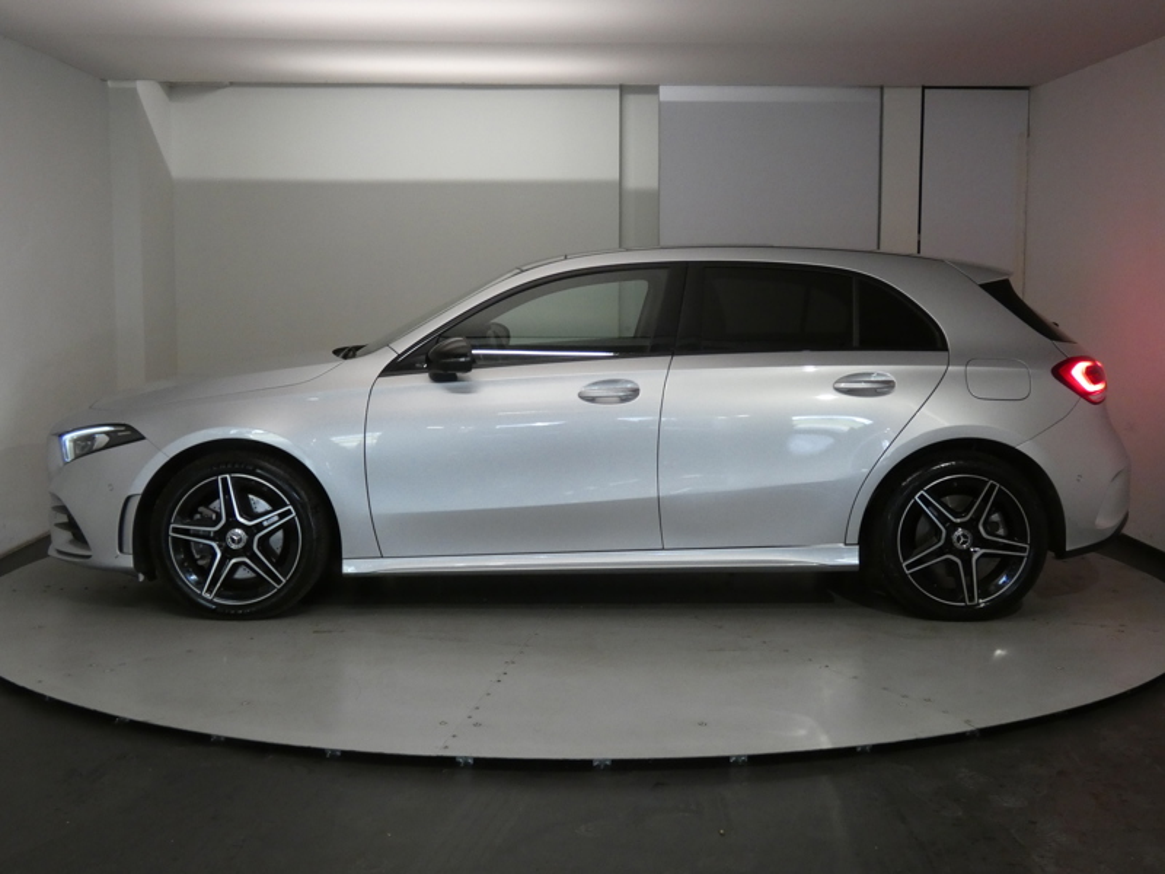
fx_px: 1447
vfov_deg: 33.6
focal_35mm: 43
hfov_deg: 43.9
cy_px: 437
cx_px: 582
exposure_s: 1/80
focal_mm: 7.8
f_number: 3.7
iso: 500
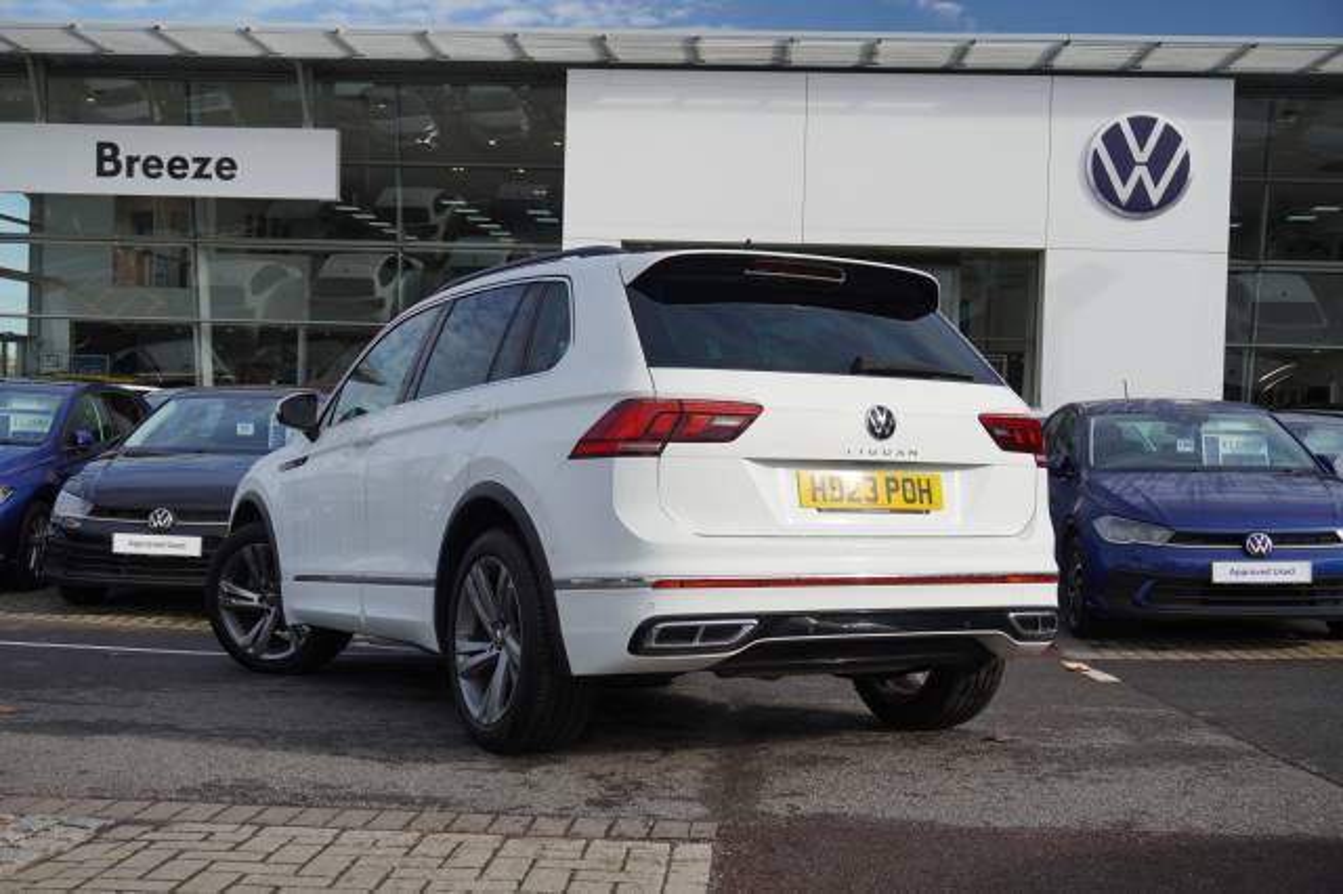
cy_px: 447
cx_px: 672
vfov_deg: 29.8
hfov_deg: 43.6
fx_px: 1678
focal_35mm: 45
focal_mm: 30
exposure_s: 1/250
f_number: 5.6
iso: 100
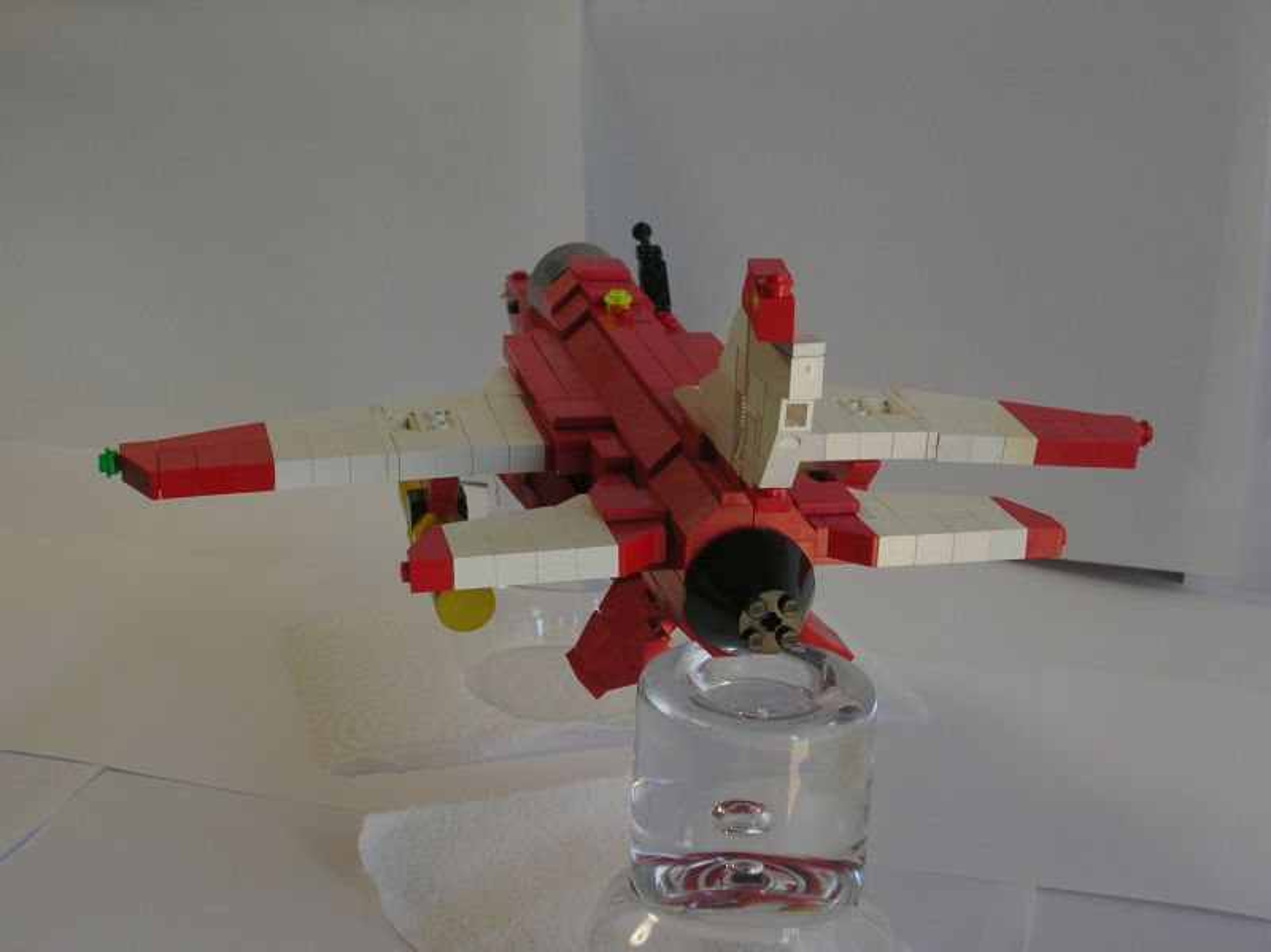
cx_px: 636
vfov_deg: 22.6
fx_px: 2385
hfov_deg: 29.8
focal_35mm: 65
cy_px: 476
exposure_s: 1/17.4
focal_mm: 10.9
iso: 50
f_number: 3.7
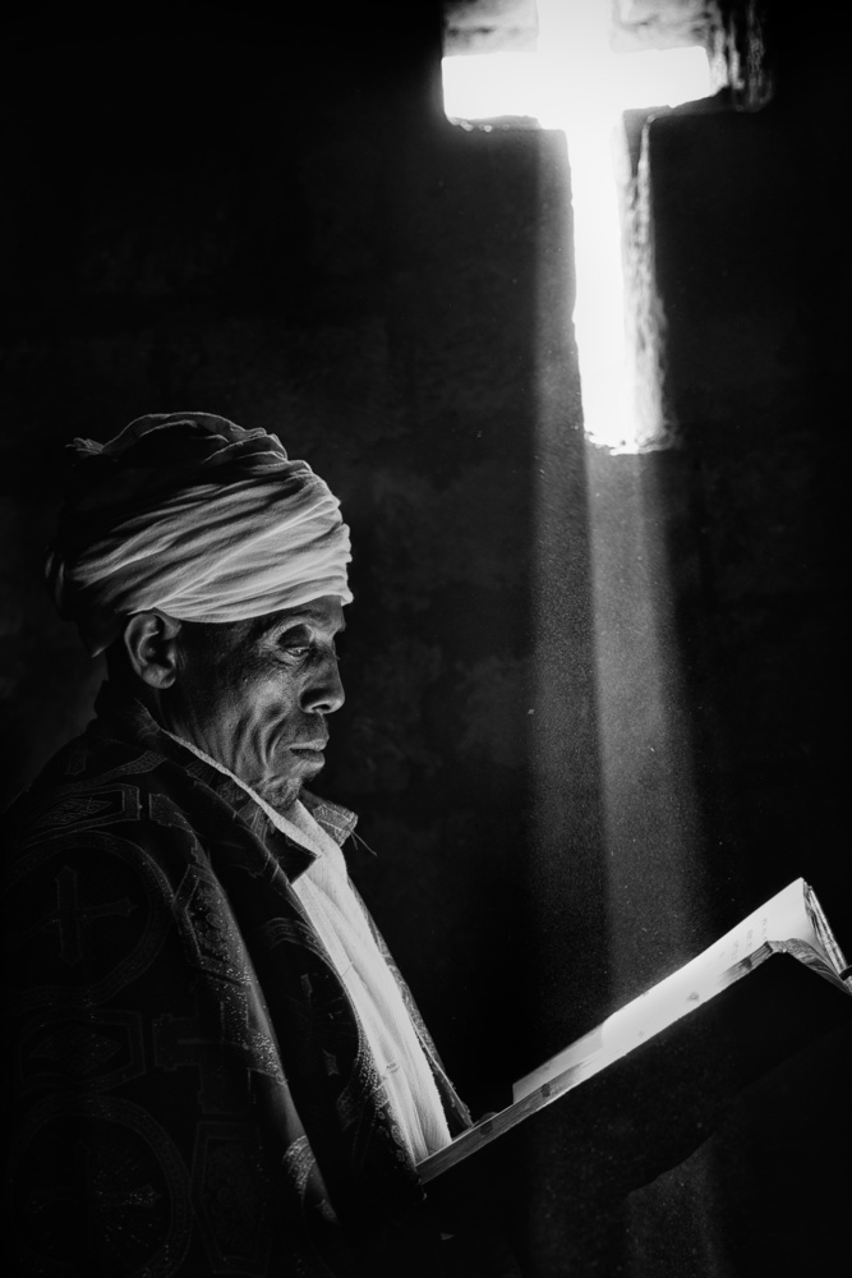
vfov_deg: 39.6
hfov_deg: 27.0
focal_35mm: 50
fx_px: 1774
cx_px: 426
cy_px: 639
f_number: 5.6
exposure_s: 1/30
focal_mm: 50
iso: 400
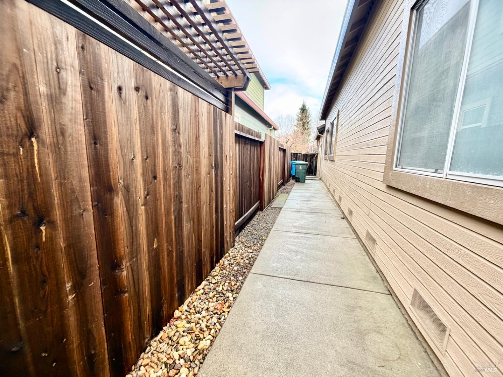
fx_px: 203
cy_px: 188
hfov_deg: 102.1
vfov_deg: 85.7
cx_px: 252
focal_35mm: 14
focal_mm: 2.22
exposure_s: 1/121
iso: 80
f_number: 2.2
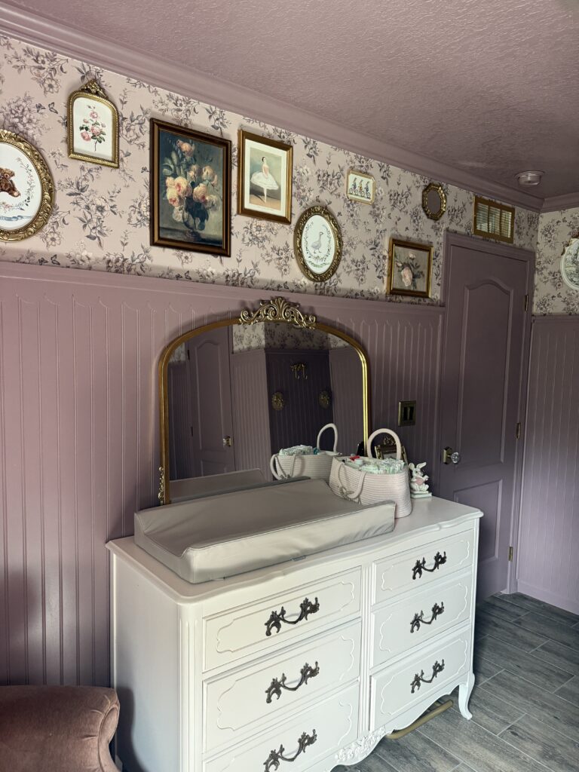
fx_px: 535
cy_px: 386
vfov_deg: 71.6
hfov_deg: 56.8
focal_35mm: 24
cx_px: 290
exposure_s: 1/60
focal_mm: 6.76
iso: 320
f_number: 1.78
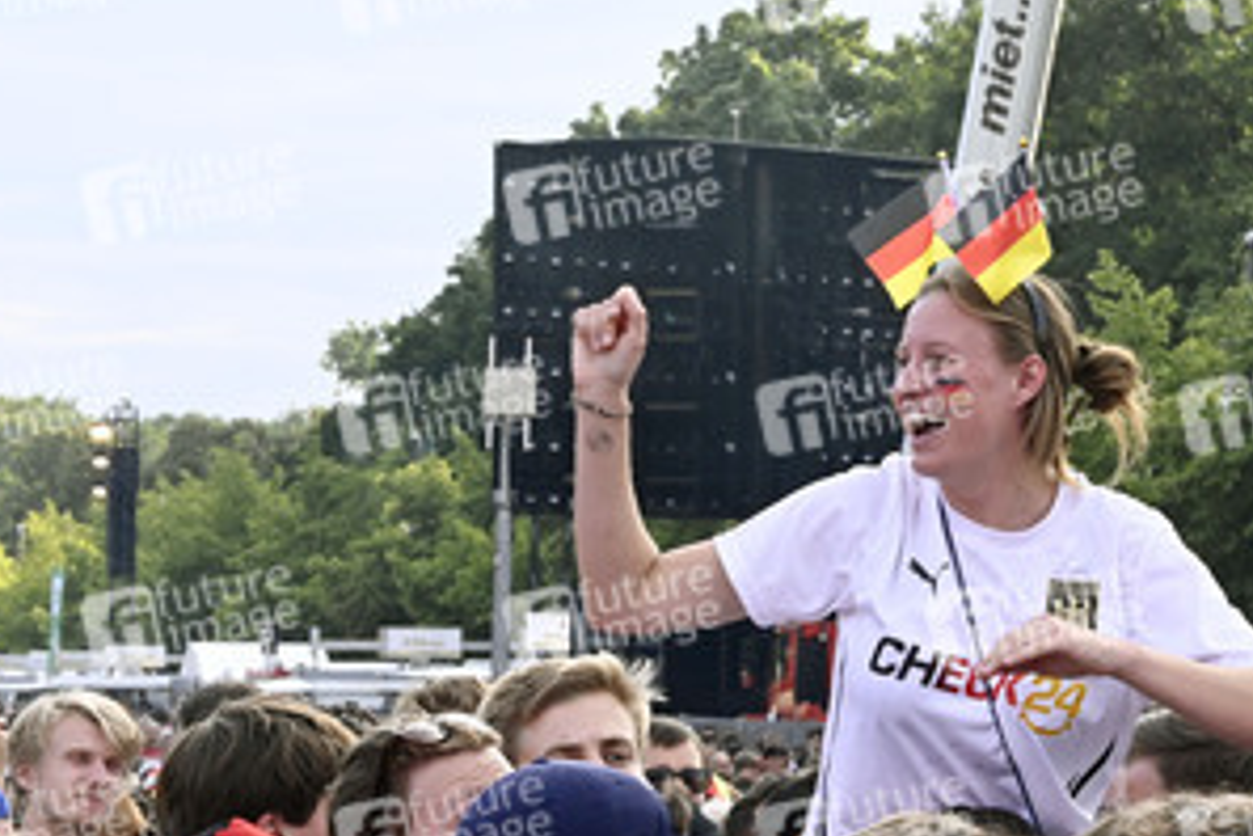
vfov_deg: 8.2
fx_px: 5812
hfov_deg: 12.3
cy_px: 511
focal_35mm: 167
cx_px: 922
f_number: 22
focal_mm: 110
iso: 2500
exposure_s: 1/125
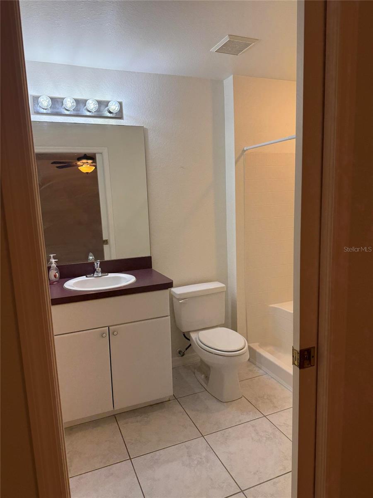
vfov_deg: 71.6
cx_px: 186
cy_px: 249
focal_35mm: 24
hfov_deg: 56.8
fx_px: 345
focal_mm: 6.76
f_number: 1.78
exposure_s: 1/161
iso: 125
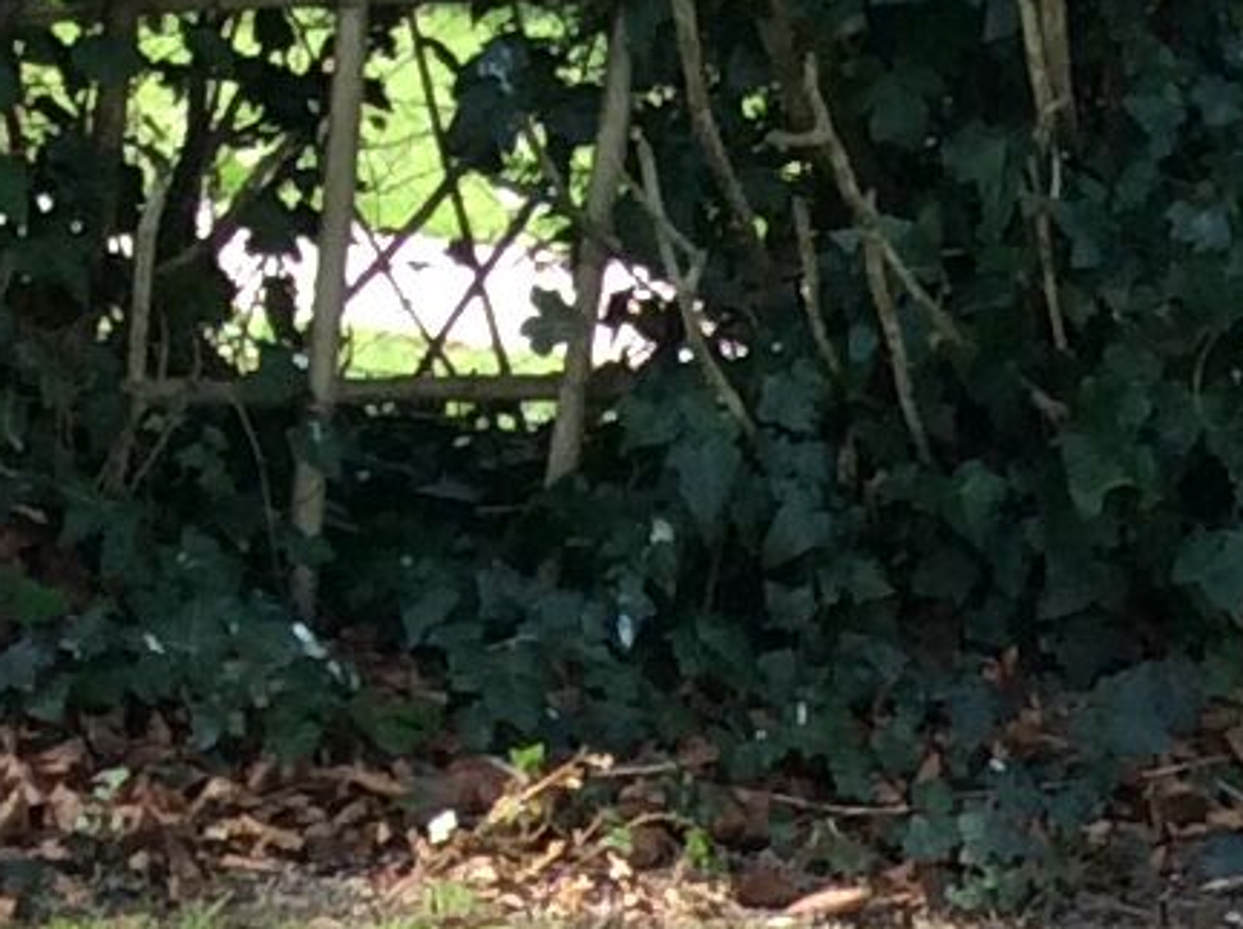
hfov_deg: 9.8
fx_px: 6887
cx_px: 2149
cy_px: 2755
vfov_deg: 7.0
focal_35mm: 192
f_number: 2.4
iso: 32
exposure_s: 1/243
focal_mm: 3.3
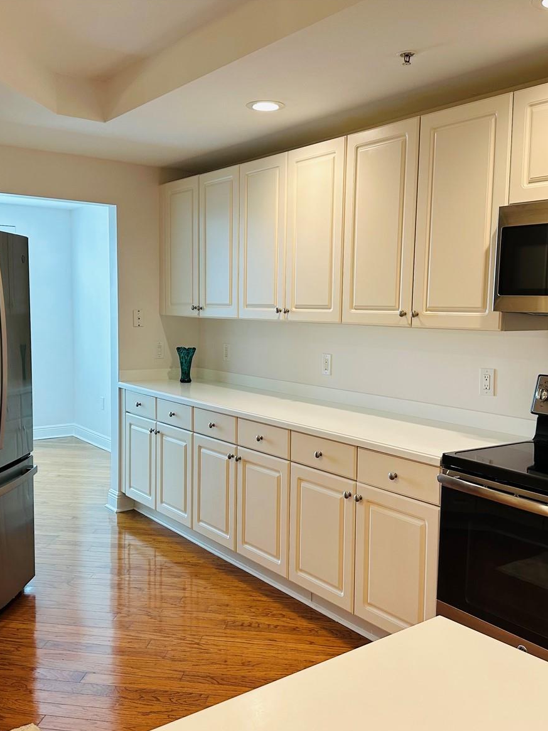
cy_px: 374
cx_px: 257
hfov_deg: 42.9
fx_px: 697
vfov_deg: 55.3
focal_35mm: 33
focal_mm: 6.86
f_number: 1.78
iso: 125
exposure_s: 1/120
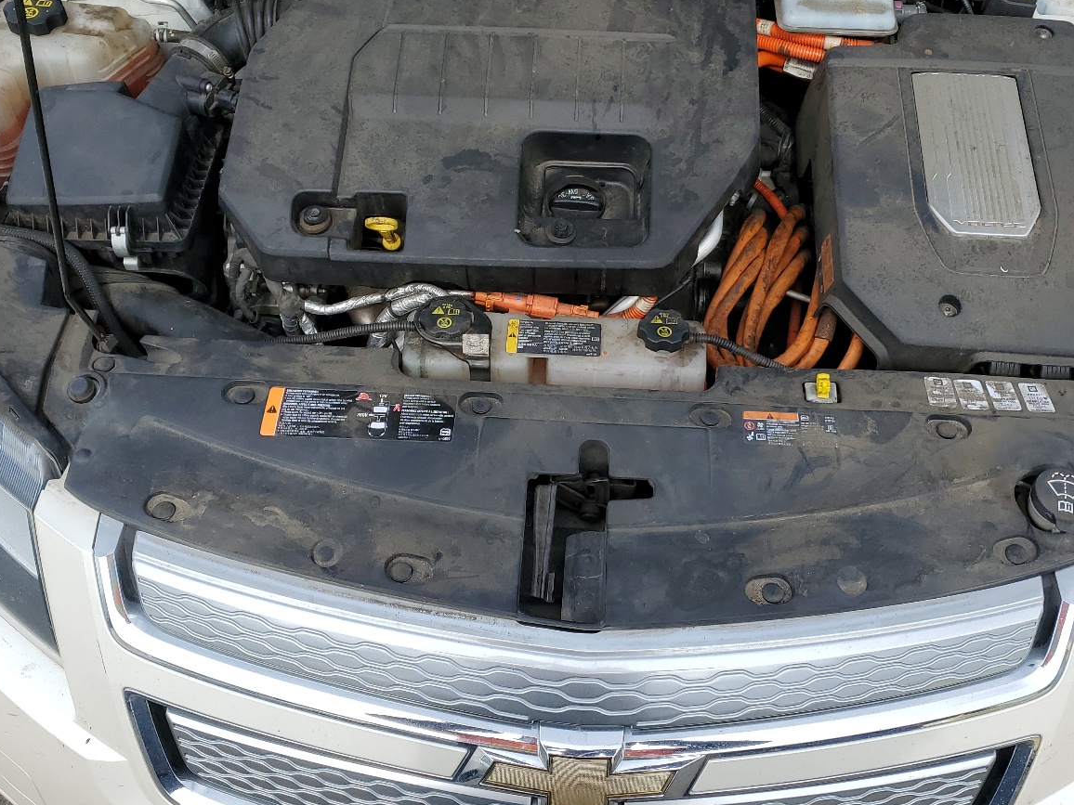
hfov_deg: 51.3
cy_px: 330
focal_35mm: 36
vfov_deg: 39.5
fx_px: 1117
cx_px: 584
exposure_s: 1/2500
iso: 50
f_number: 1.5
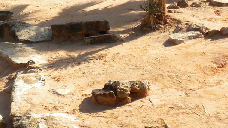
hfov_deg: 19.7
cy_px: 14
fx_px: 641
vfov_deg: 11.4
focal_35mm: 106
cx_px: 16
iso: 64
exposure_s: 1/414
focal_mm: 6.6
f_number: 3.5
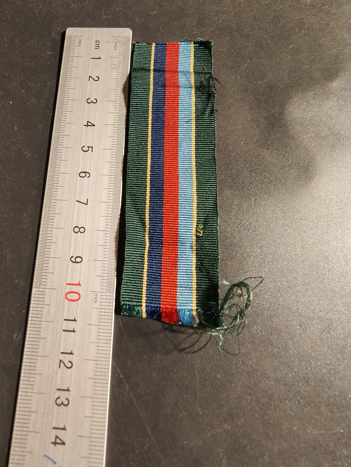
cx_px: 176
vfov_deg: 73.9
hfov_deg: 58.9
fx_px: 311
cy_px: 234
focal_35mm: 23
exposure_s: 1/50
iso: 200
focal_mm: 2.32
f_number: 2
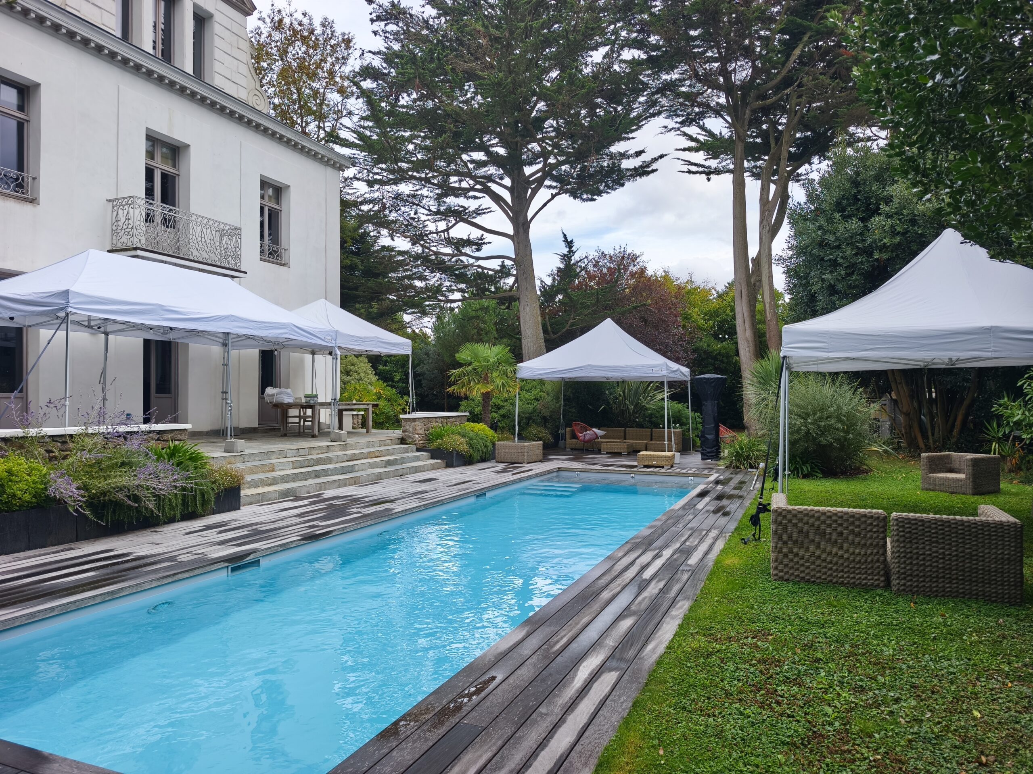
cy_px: 387
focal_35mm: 23
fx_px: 686
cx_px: 516
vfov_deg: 58.9
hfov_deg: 73.9
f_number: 1.6
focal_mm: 6.57
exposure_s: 1/124
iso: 50
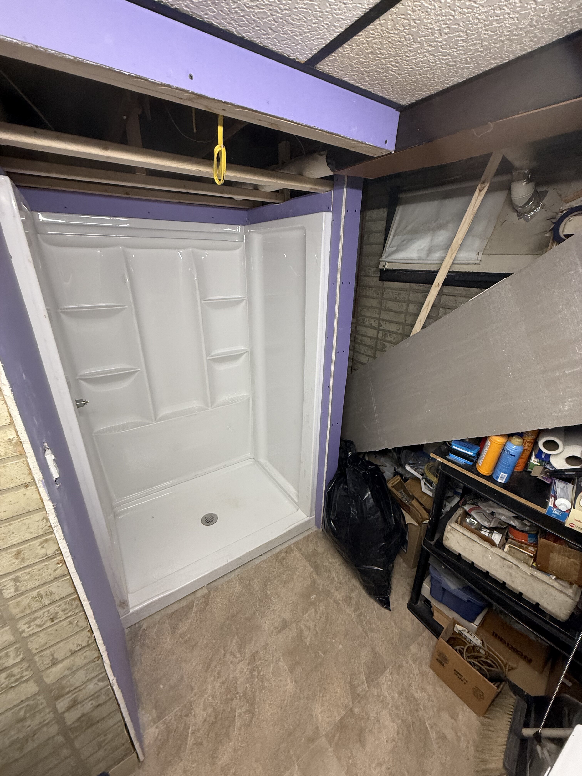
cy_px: 388
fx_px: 314
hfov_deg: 85.7
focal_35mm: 14
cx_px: 291
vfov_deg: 102.1
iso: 160
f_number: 2.2
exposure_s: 1/120
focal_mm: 2.22
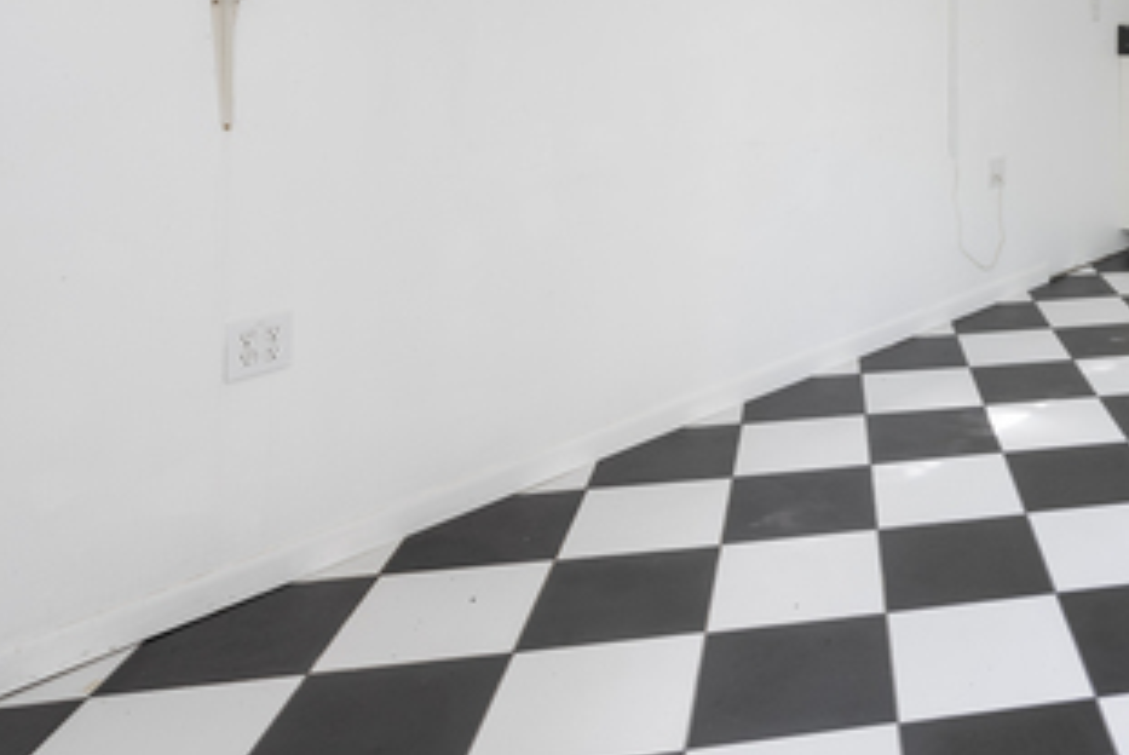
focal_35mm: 37
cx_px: 1042
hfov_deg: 46.2
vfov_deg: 32.9
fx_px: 1161
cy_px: -5
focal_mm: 18
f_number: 8
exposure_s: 1/13
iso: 400
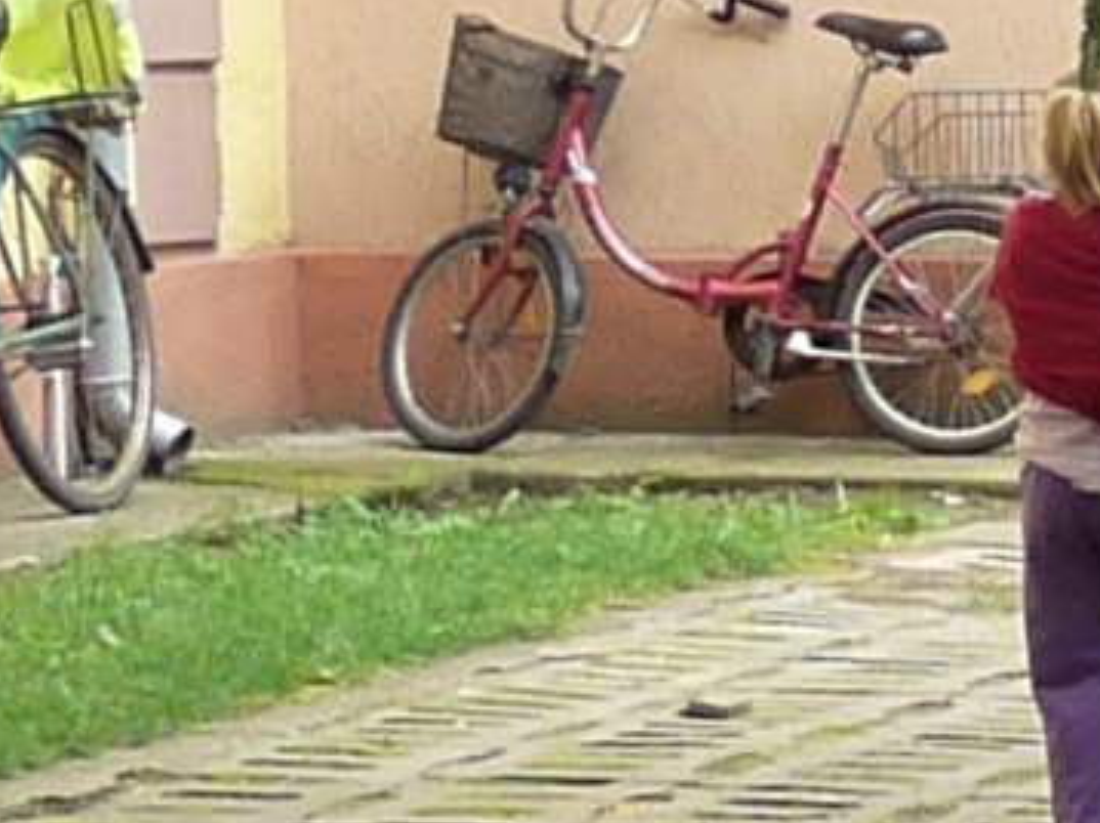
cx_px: 2768
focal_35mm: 252
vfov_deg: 5.9
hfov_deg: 7.3
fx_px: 8002
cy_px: 510
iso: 160
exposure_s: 1/125
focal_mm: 4.8
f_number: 3.2
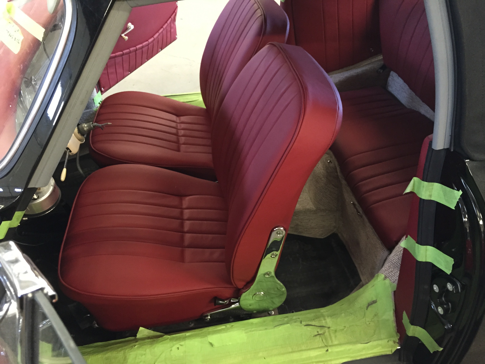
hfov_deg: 61.7
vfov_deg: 48.2
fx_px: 406
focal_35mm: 29
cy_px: 182
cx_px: 242
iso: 250
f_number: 2.2
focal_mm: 4.15
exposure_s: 1/17
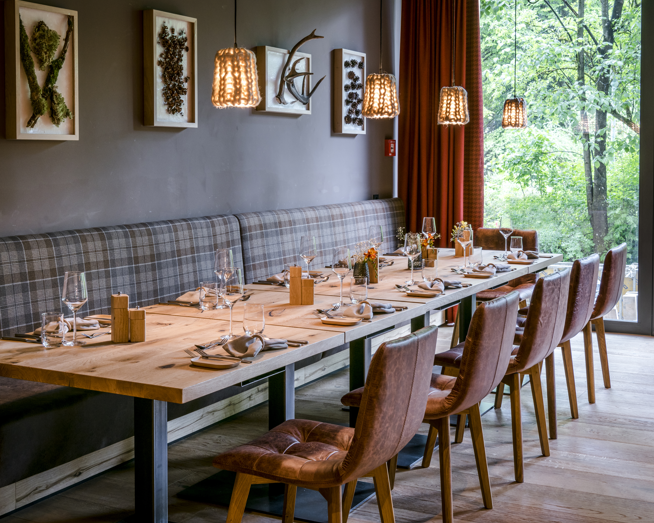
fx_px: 987
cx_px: 286
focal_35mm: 51
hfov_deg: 36.6
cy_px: 262
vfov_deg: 29.7
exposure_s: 1/1.25
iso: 200
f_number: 13
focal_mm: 45
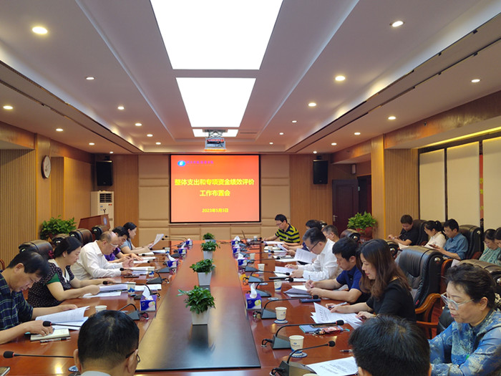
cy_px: 188
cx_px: 250
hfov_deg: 54.0
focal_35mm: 34
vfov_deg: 41.8
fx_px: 492
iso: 1825
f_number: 1.9
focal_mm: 5.52
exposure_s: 1/50
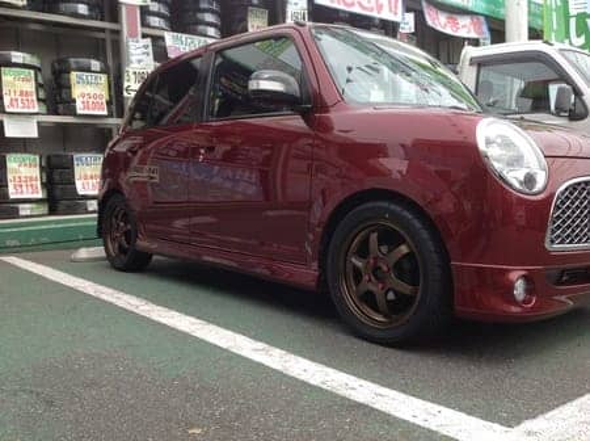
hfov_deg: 52.7
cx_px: 295
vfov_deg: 40.6
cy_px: 220
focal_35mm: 35
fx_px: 596
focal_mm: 4.28
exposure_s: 1/756
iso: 50
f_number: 2.4
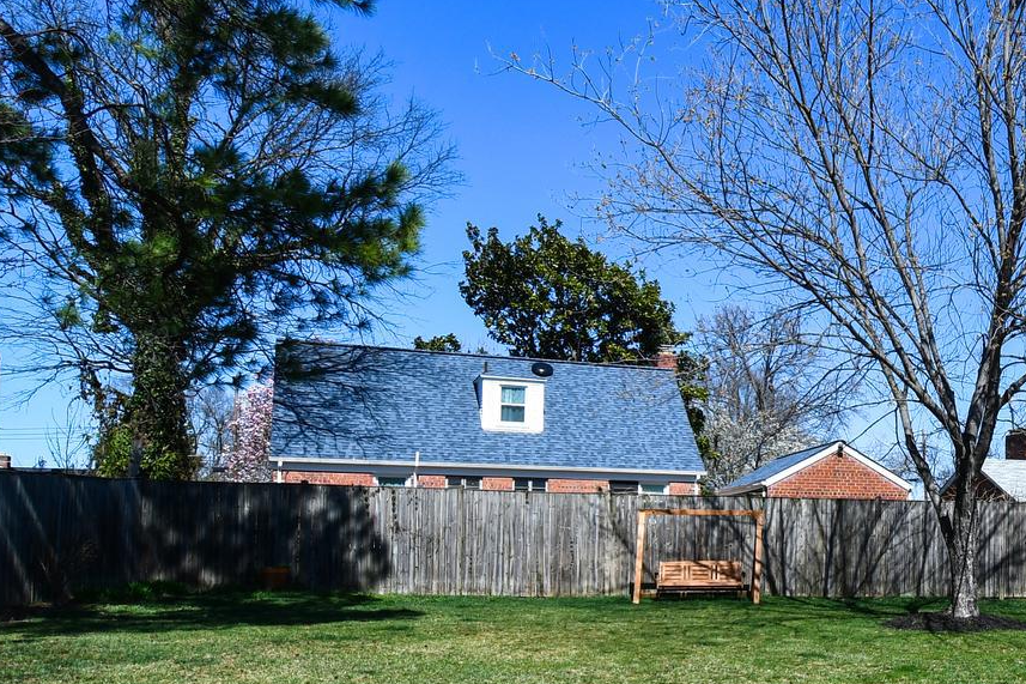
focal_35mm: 43
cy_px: 518
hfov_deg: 40.8
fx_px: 1225
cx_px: 981
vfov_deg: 30.6
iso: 100
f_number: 9
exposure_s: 1/320
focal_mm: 12
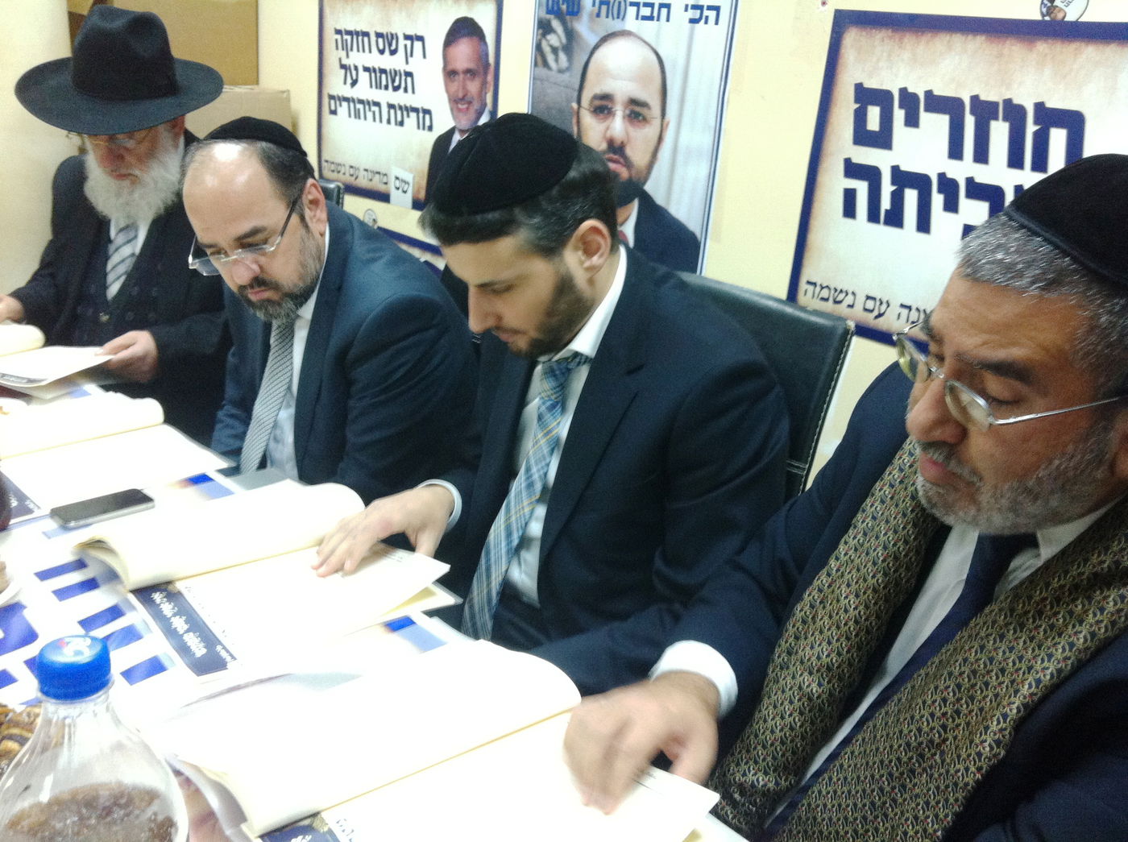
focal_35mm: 35
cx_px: 564
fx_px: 1139
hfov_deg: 52.7
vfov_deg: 40.6
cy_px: 421
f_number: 2.8
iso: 250
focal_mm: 3.85
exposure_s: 1/15
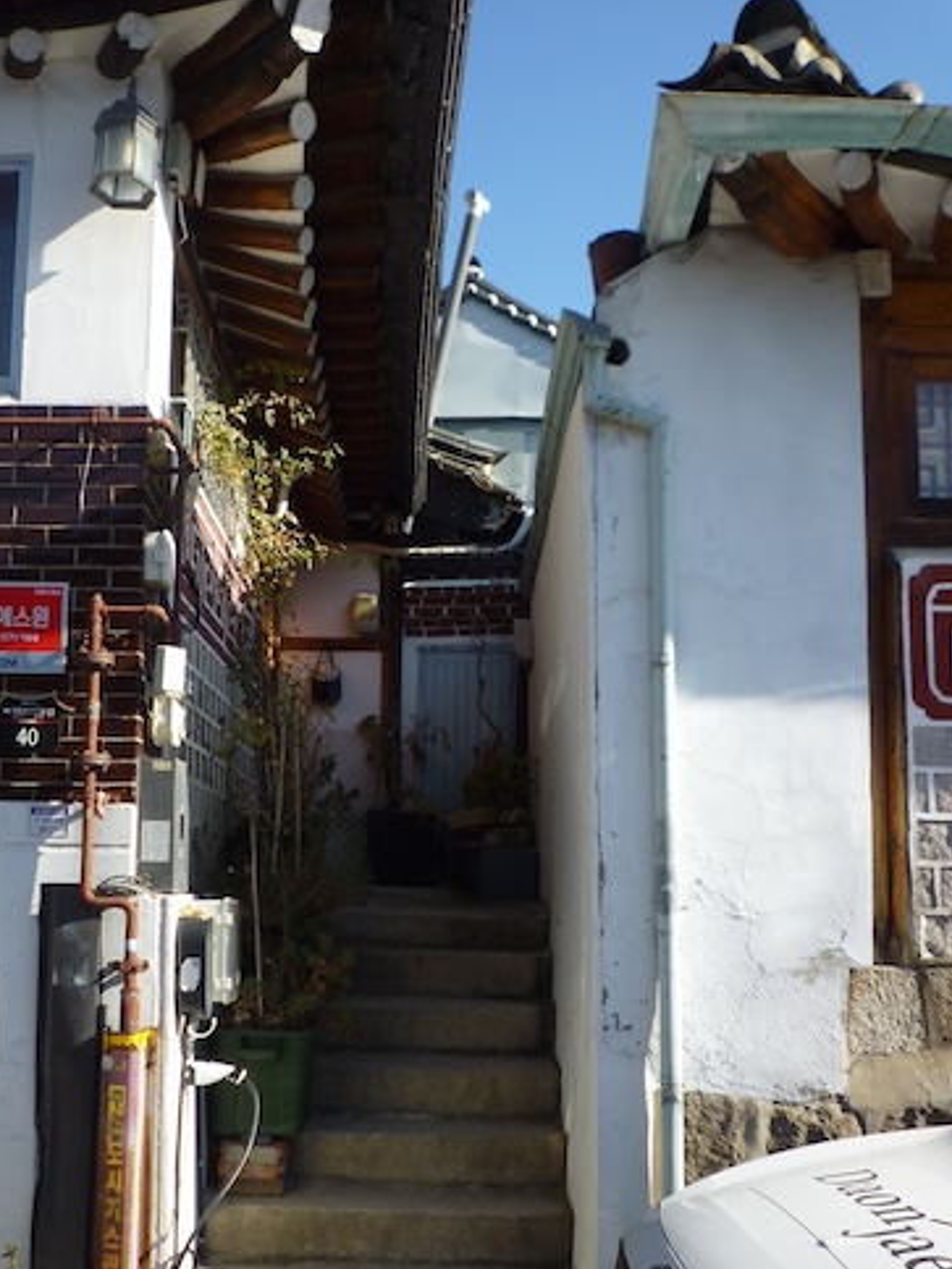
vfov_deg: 58.1
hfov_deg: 45.1
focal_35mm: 31
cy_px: 737
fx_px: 1137
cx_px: 370
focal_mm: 4.4
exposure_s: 1/500
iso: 80
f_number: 2.8
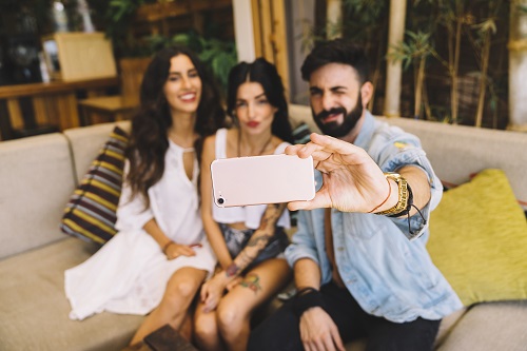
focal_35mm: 29
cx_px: 264
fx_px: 424
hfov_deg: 63.7
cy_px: 176
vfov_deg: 44.9
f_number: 2.8
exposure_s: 1/1250
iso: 320
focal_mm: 29
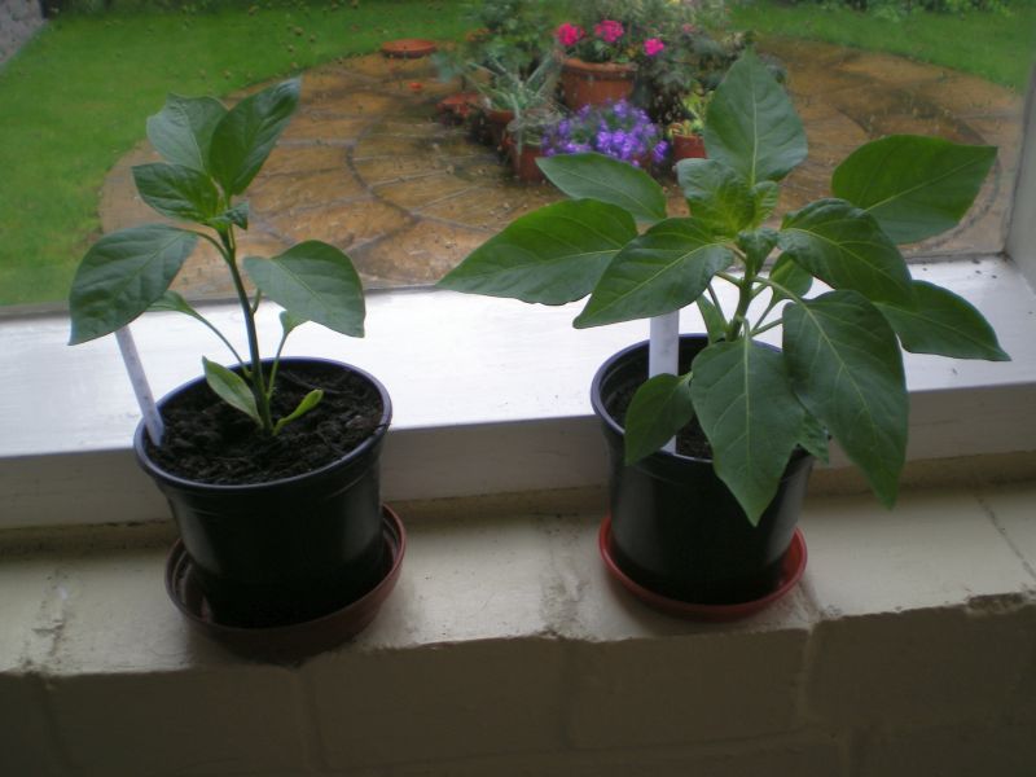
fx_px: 1137
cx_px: 518
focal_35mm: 38
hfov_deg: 49.0
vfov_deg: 37.7
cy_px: 388
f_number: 3.1
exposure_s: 1/50
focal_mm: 6.3
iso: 64
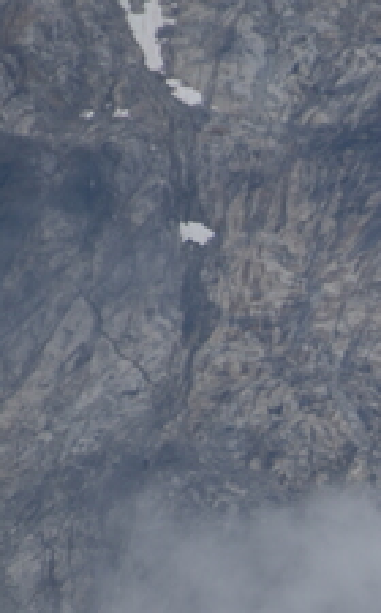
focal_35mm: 1743
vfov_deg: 1.2
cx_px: 718
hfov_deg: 0.8
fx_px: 29050
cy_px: 665
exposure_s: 1/640
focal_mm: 300
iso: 140
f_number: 5.6
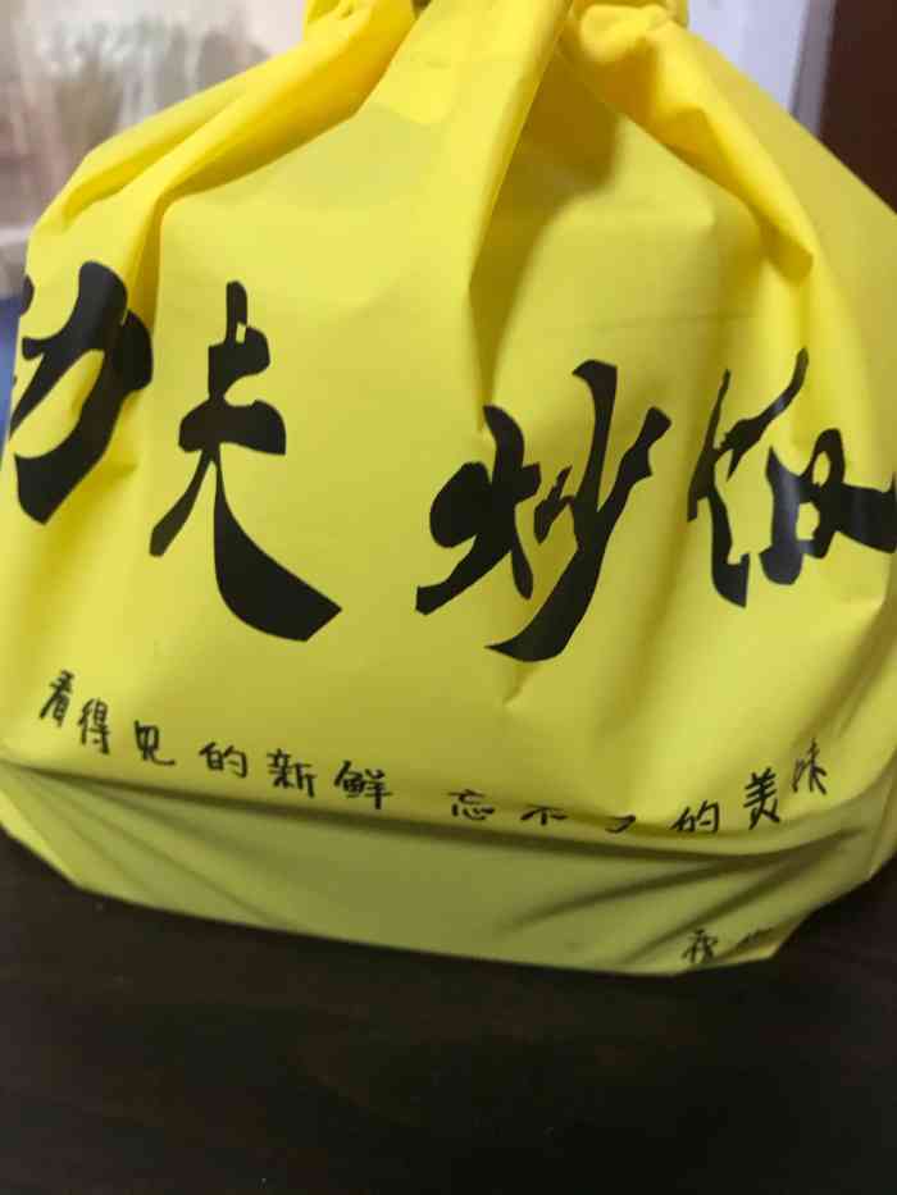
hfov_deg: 49.8
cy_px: 598
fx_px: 967
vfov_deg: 63.4
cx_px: 448
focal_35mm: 28
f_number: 1.8
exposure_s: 1/11
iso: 100
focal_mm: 3.99
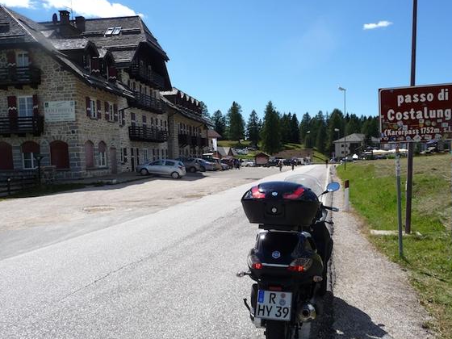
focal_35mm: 32
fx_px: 418
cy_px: 191
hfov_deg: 56.7
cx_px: 252
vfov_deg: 44.1
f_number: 8
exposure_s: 1/250
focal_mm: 4.7
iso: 100
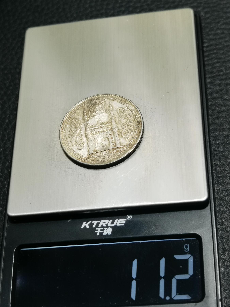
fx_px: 576
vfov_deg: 29.8
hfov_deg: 22.6
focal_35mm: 65
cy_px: 154
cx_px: 115
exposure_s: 1/100
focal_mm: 6.67
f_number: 1.9
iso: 125
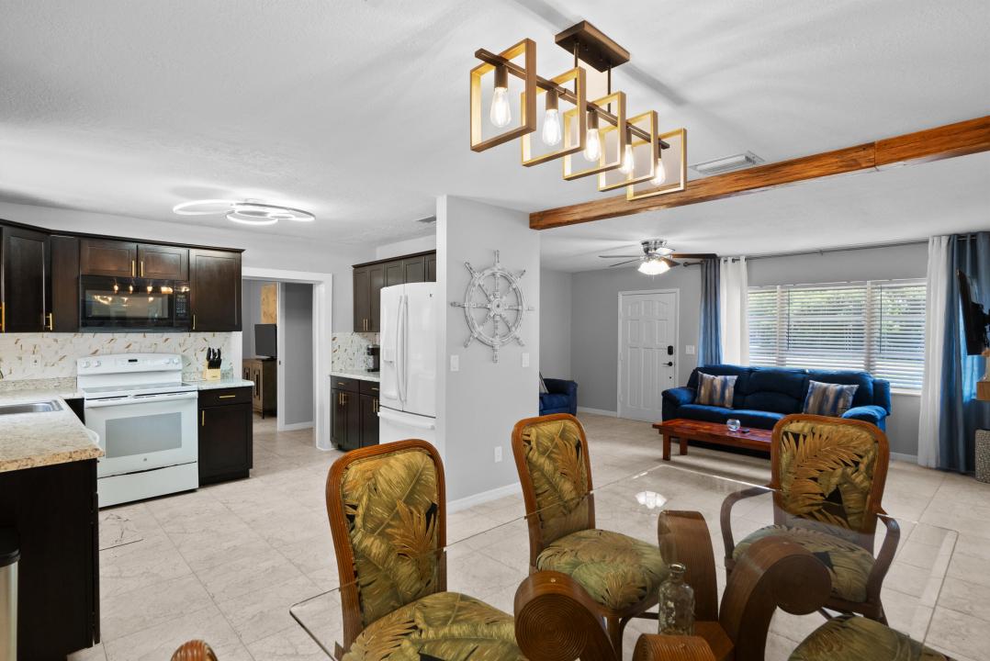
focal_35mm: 18
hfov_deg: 90.0
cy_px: 330
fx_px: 495
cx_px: 495
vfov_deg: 67.5
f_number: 8
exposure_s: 1/5
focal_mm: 18
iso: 2000
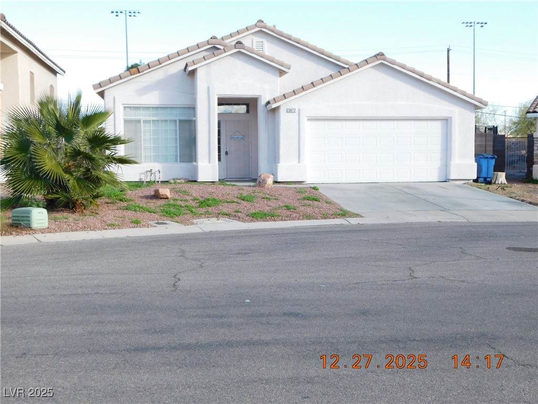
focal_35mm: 45
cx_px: 269
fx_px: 699
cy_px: 202
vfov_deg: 32.2
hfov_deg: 42.1
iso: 125
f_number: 3.7
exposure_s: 1/320
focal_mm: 8
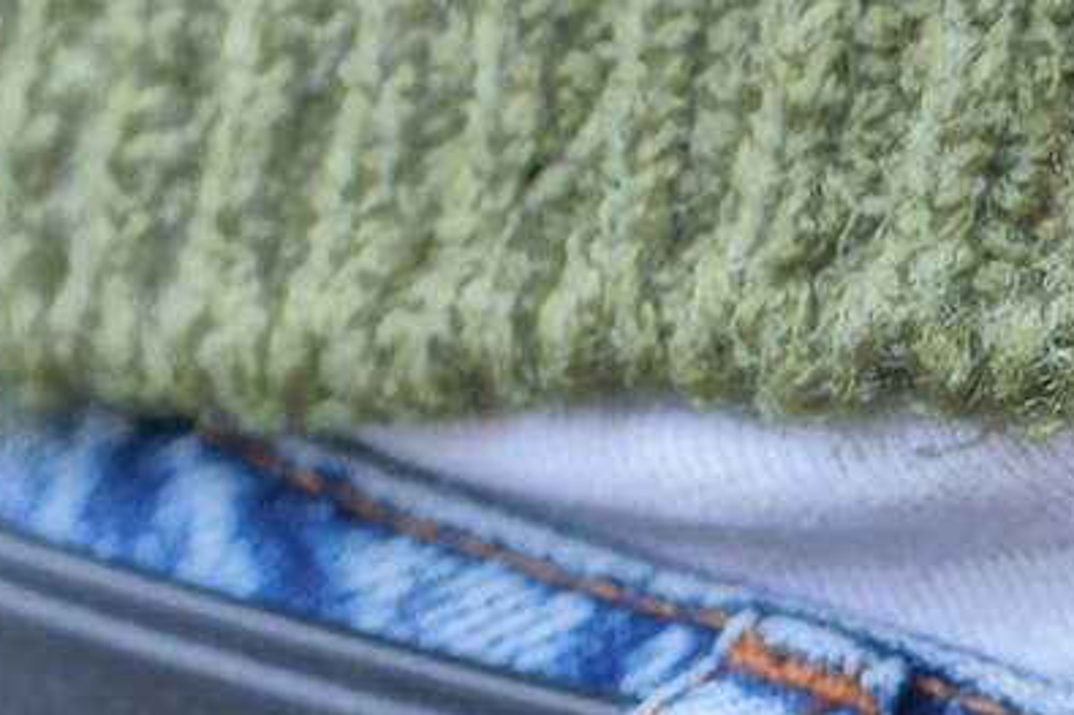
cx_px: 1873
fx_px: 8707
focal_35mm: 292
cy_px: 1283
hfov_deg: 6.9
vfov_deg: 4.7
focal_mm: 50
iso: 200
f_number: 4.5
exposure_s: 1/100
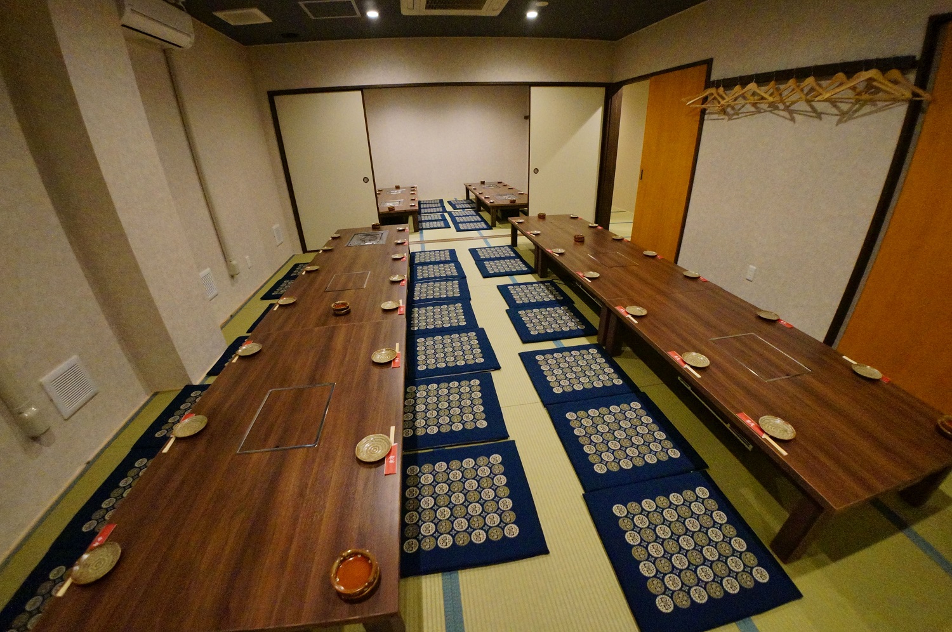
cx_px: 476
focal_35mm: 24
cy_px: 316
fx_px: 634
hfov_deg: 73.8
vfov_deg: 53.0
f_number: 4
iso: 2500
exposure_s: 1/60
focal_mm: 16
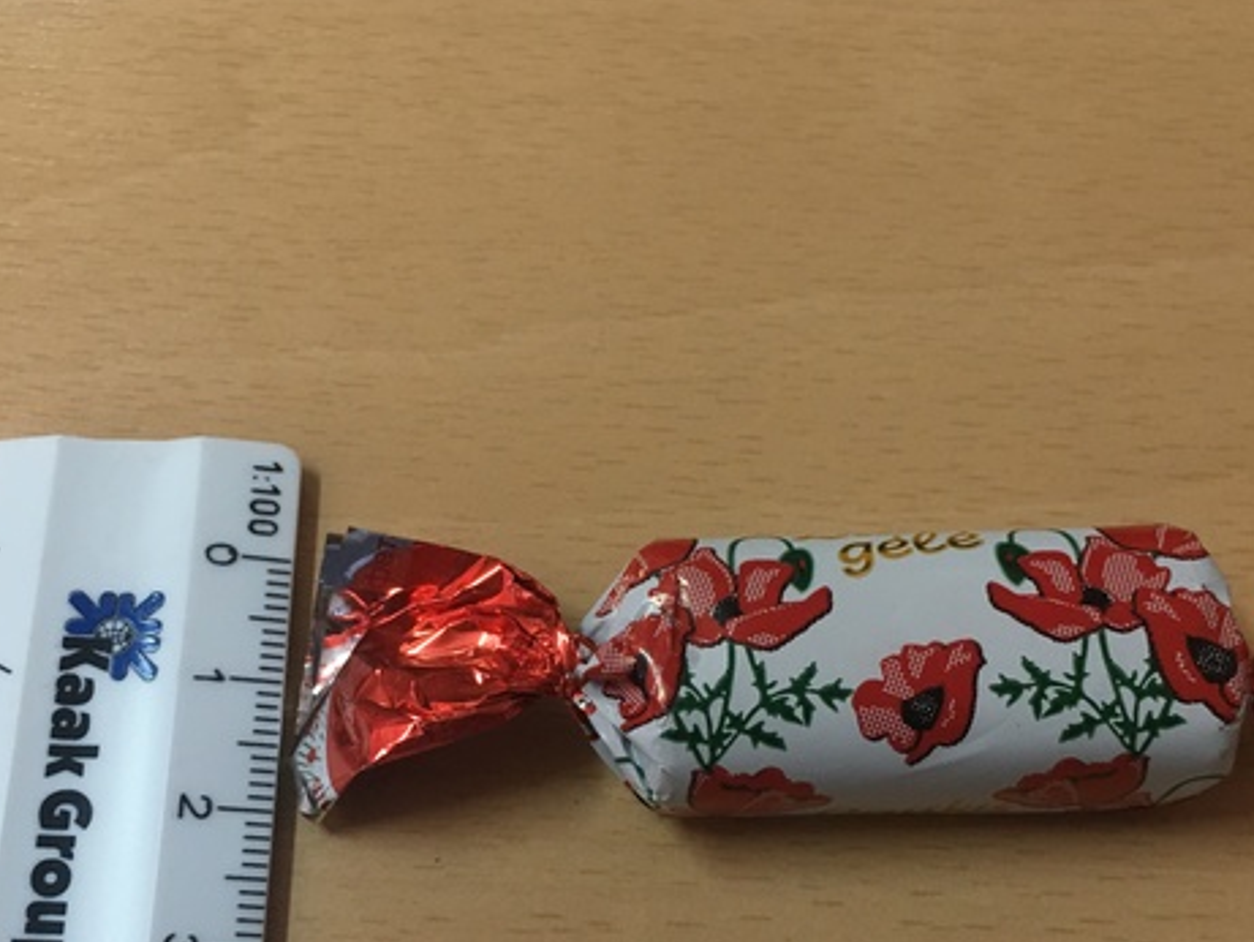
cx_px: 604
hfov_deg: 42.9
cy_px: 677
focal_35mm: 44
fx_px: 1594
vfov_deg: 32.4
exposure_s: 1/33
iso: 125
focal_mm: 4.15
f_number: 2.2
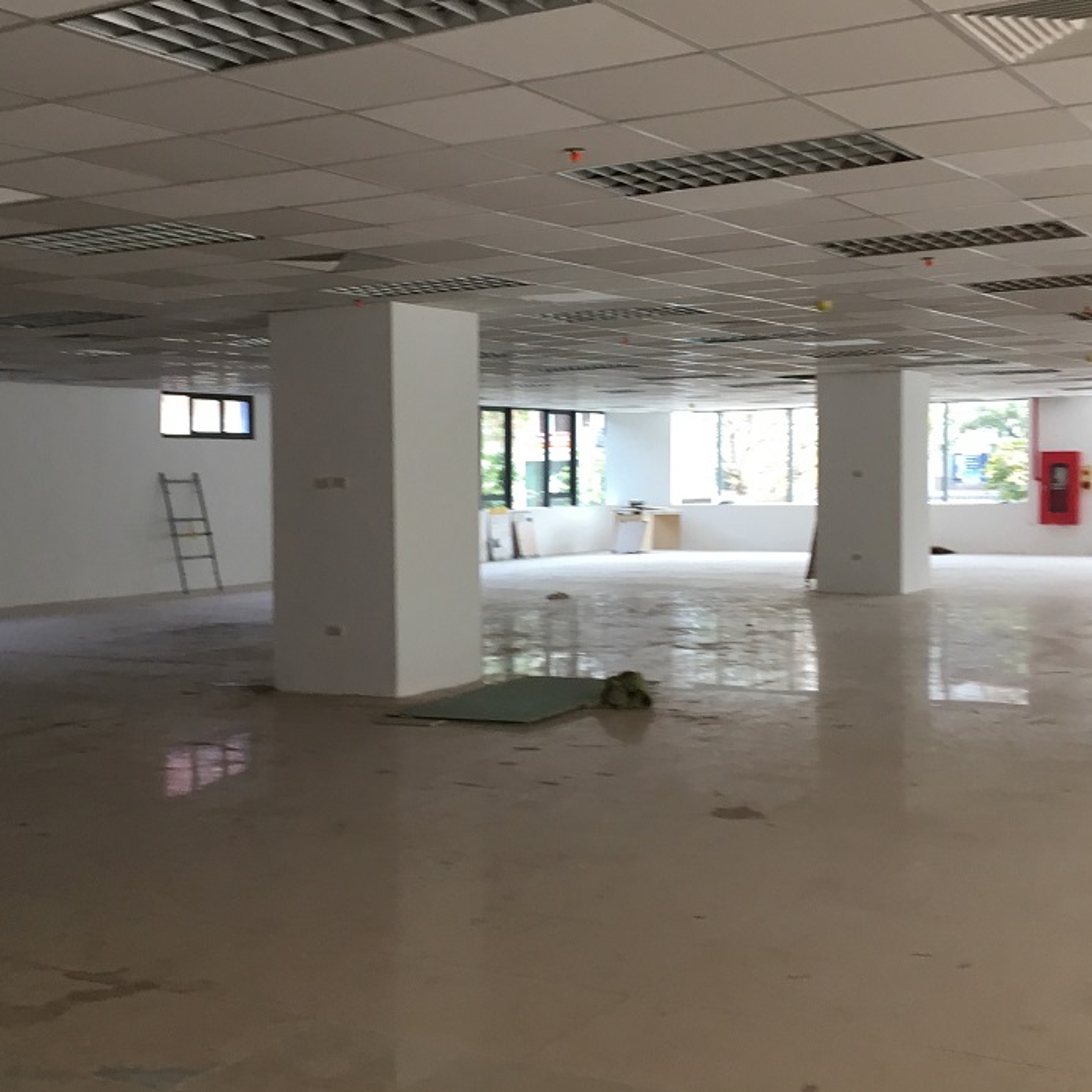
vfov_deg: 36.1
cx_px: 500
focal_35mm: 47
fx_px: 1677
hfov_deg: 36.0
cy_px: 532
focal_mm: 4.15
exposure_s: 1/33
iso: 32
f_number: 2.2
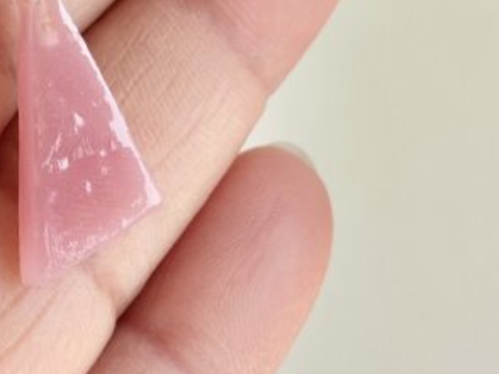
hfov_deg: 12.9
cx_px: 12
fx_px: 2175
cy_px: 205
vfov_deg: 9.8
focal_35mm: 151
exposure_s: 1/568
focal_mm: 5.96
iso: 32
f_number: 1.6
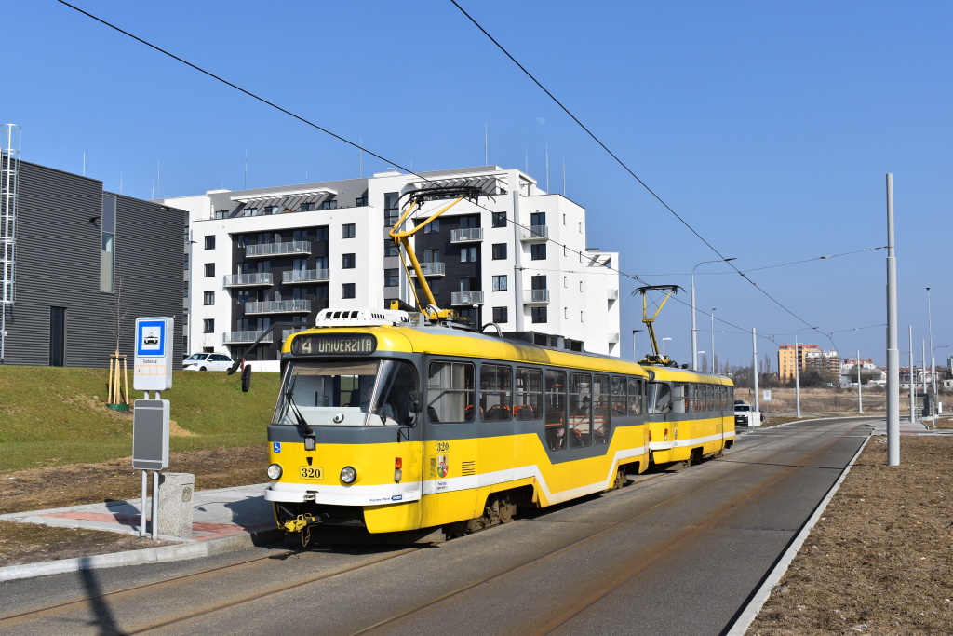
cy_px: 318
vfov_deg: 35.5
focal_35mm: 38
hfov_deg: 51.3
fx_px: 993
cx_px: 476
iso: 200
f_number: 11
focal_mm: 25
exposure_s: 1/500
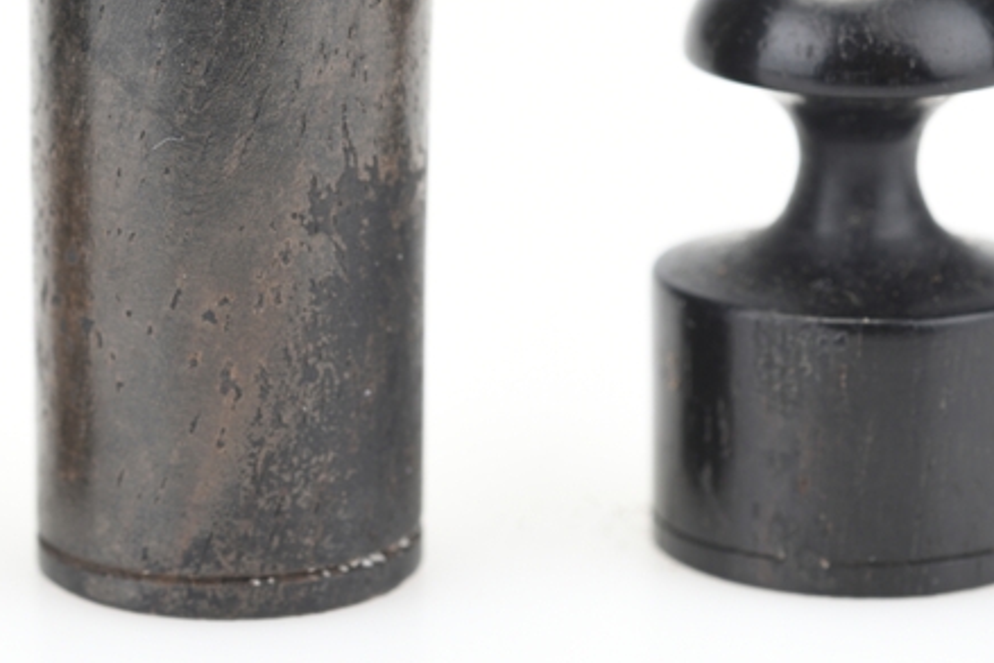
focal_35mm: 164
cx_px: 220
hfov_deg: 12.5
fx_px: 4529
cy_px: -88
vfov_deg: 8.3
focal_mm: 60
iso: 100
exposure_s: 1/125
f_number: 11
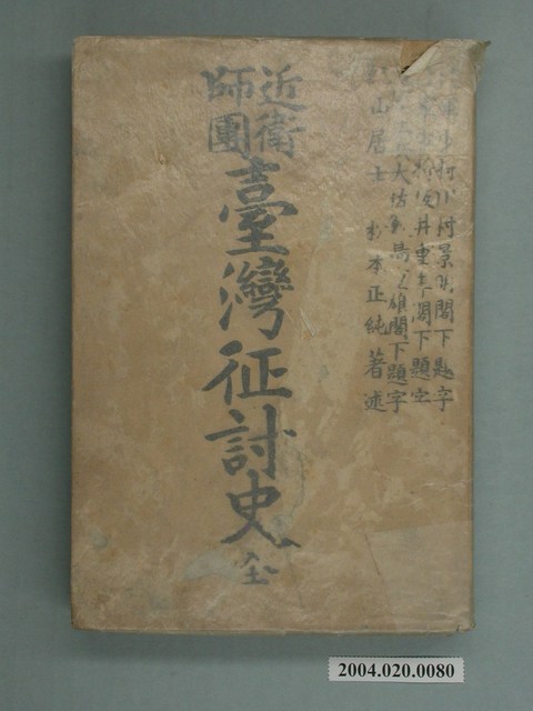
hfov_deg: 19.4
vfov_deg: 25.7
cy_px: 356
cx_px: 266
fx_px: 1560
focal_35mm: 76
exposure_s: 1/30
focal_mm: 15.7
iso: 100
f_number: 4.9
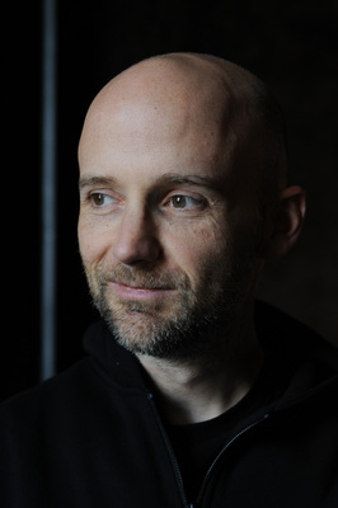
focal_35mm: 82
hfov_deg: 16.5
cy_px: 254
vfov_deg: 24.6
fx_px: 1164
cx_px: 169
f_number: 4
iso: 400
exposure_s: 1/50
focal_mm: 55
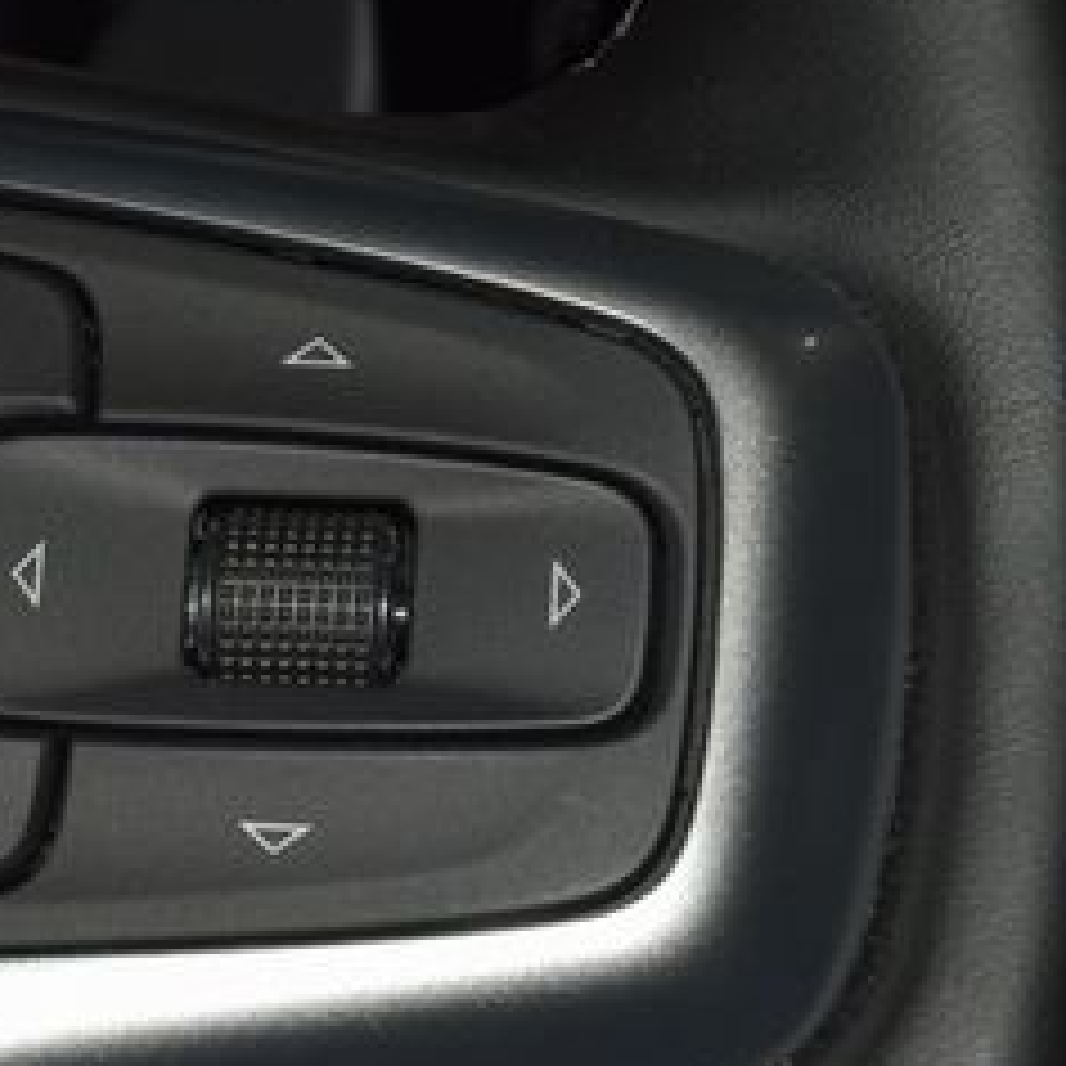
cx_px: 256
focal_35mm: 241
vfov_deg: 7.3
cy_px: 641
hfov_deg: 7.3
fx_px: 8397
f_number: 8
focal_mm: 70
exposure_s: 1/125
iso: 100
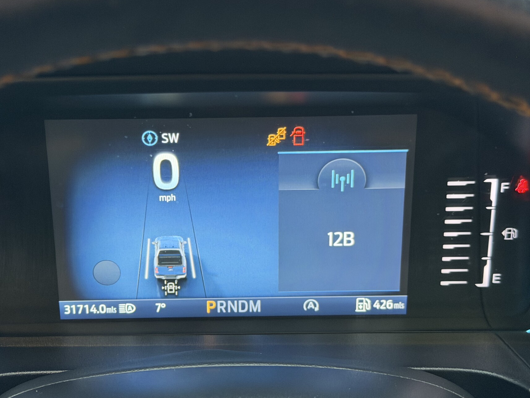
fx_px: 858
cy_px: 211
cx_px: 230
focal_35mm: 56
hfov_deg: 34.3
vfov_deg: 26.1
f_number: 1.78
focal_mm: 6.76
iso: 500
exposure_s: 1/40
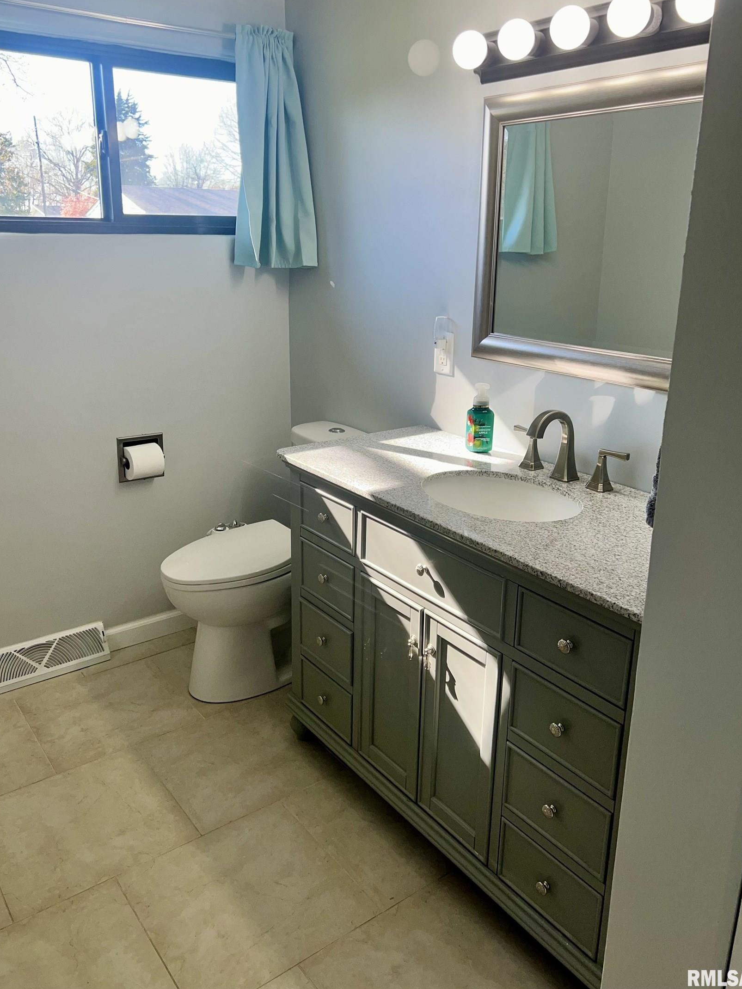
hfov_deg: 49.8
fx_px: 800
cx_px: 359
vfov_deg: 63.4
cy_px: 461
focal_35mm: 28
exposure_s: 1/120
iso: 40
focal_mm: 5.7
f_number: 1.5
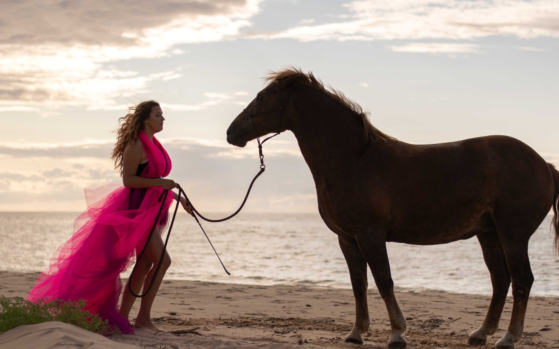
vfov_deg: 20.3
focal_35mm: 64
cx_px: 252
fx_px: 975
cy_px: 169
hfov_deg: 32.0
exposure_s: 1/8000
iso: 100
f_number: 2
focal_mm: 50
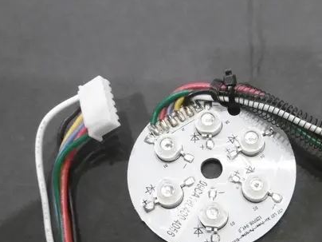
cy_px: 189
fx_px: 353
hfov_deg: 47.8
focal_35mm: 38
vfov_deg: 36.6
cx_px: 226
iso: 640
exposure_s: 1/200
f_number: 3.1
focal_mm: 4.3
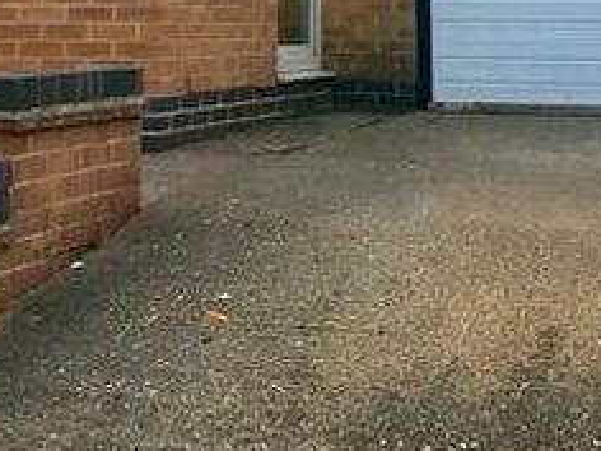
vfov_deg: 16.6
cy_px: -159
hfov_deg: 23.6
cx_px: 285
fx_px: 1441
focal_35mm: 83
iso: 20
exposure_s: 1/679
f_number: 1.8
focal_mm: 3.99
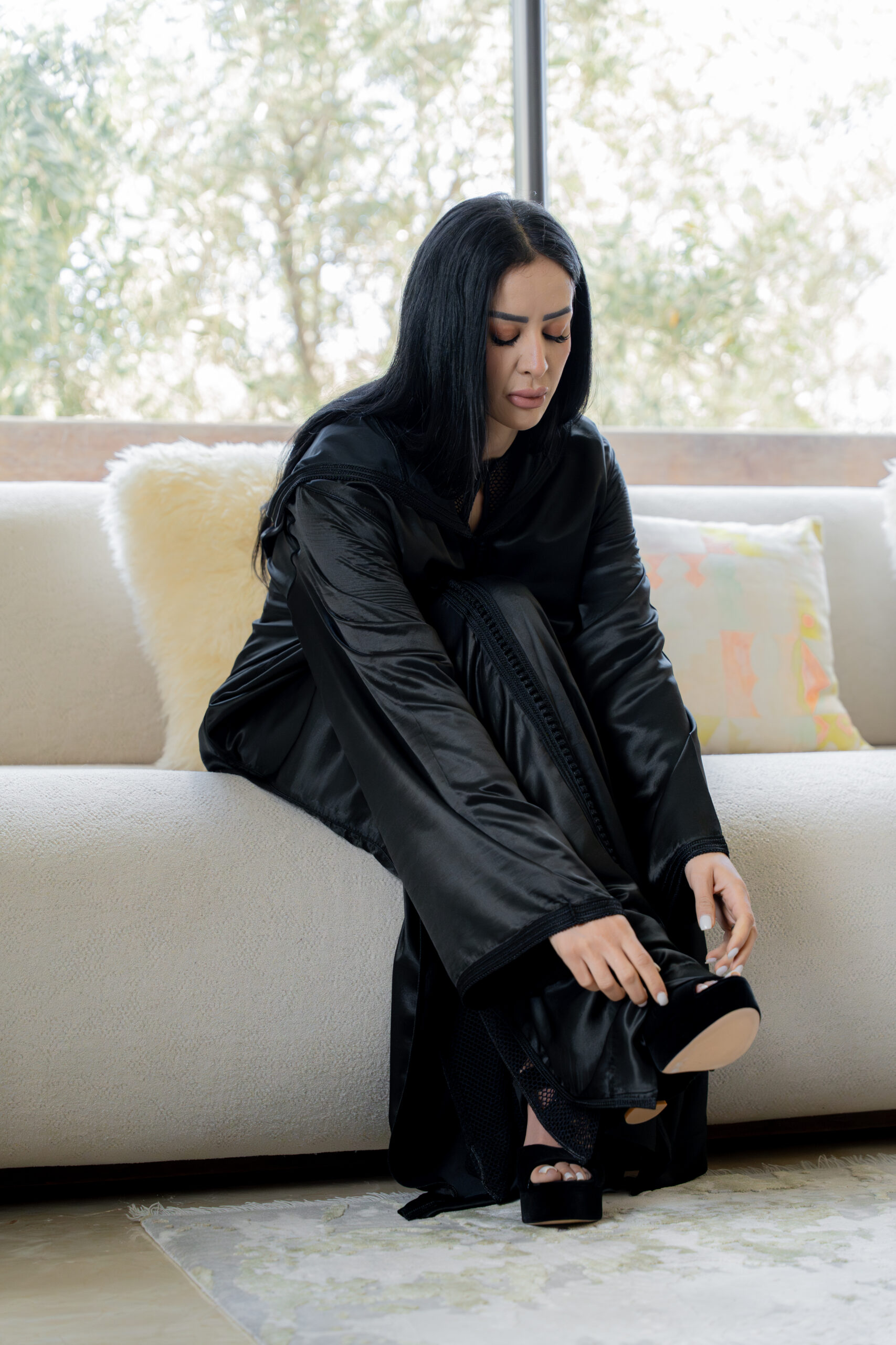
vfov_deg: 28.8
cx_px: 448
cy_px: 672
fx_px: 2613
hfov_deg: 19.5
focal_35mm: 70
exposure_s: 1/1000
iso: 4000
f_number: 3.2
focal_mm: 70
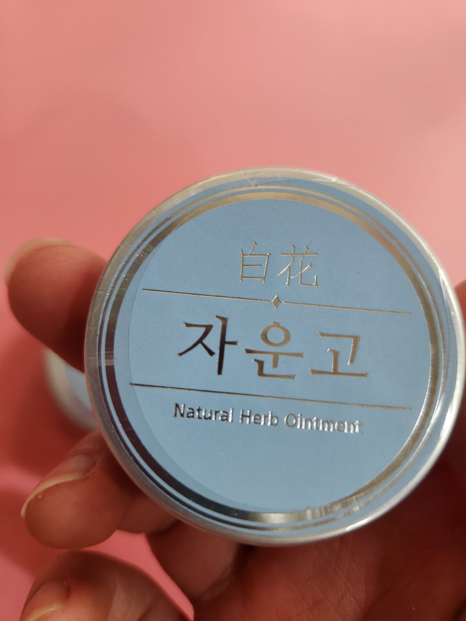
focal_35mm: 23
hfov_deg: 58.9
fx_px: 413
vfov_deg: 73.9
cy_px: 310
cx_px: 233
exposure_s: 1/120
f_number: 1.8
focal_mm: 5.4
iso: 160
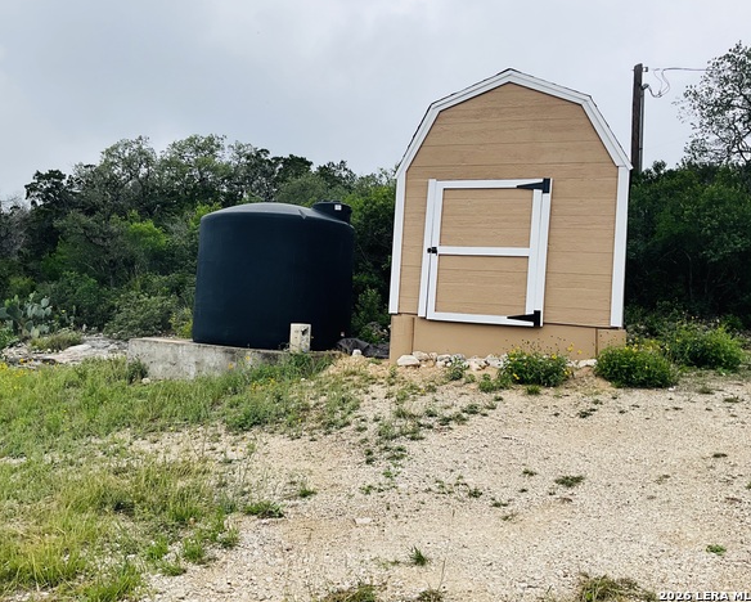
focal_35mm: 31
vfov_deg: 47.2
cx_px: 350
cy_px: 295
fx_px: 689
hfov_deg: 57.1
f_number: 1.8
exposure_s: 1/1121
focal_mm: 3
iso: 25
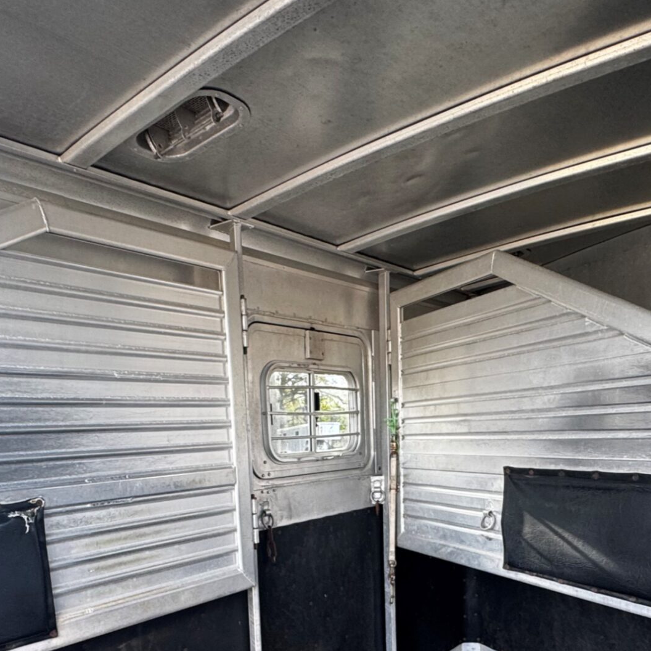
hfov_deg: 54.0
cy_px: 508
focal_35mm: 30
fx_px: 638
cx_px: 302
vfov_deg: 51.1
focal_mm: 2.22
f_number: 2.2
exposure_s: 1/99
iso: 125
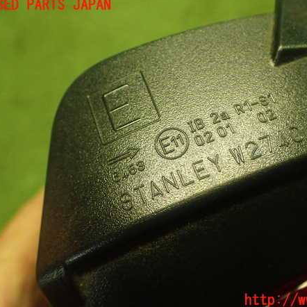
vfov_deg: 46.0
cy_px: 153
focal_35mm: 36
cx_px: 193
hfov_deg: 45.6
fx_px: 361
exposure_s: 1/125
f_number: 2.3
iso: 800
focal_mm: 5.4
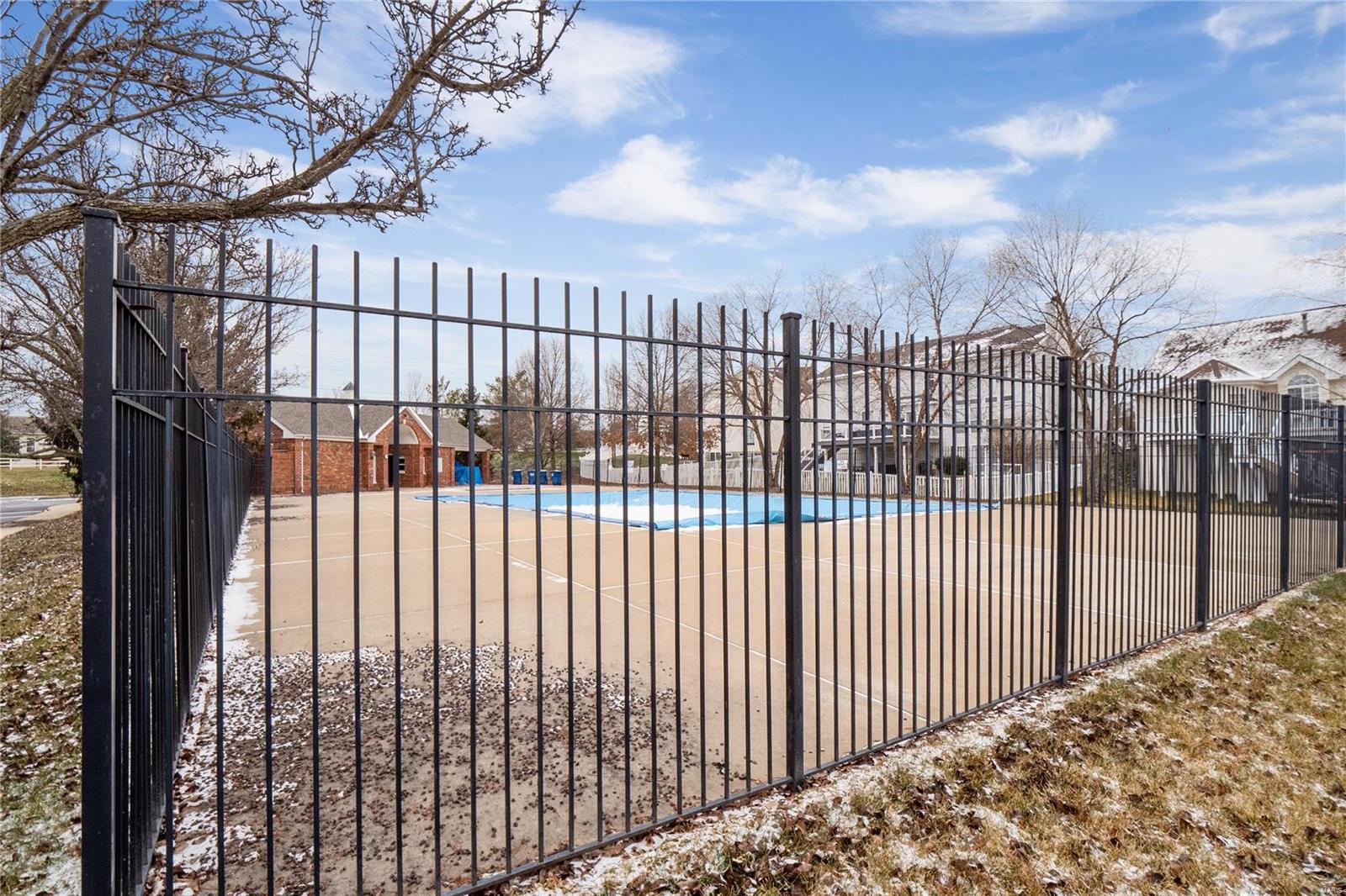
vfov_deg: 73.7
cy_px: 448
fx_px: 598
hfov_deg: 96.7
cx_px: 673
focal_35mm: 16
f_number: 8
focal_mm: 8
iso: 400
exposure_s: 1/100
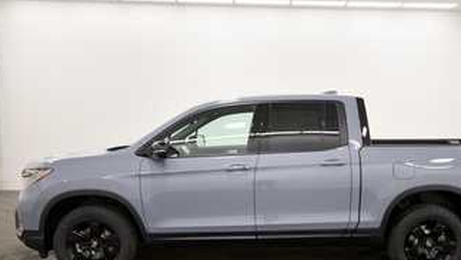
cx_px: 278
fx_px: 428
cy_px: 188
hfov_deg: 56.1
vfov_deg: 33.2
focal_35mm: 35
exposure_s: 1/125
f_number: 5.6
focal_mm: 18
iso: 1000
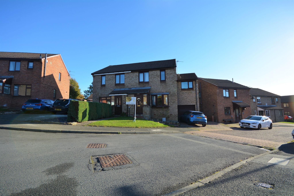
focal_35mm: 15
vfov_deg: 77.3
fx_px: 122
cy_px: 98
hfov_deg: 100.4
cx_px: 147
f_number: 8
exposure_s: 1/250
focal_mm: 10
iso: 180
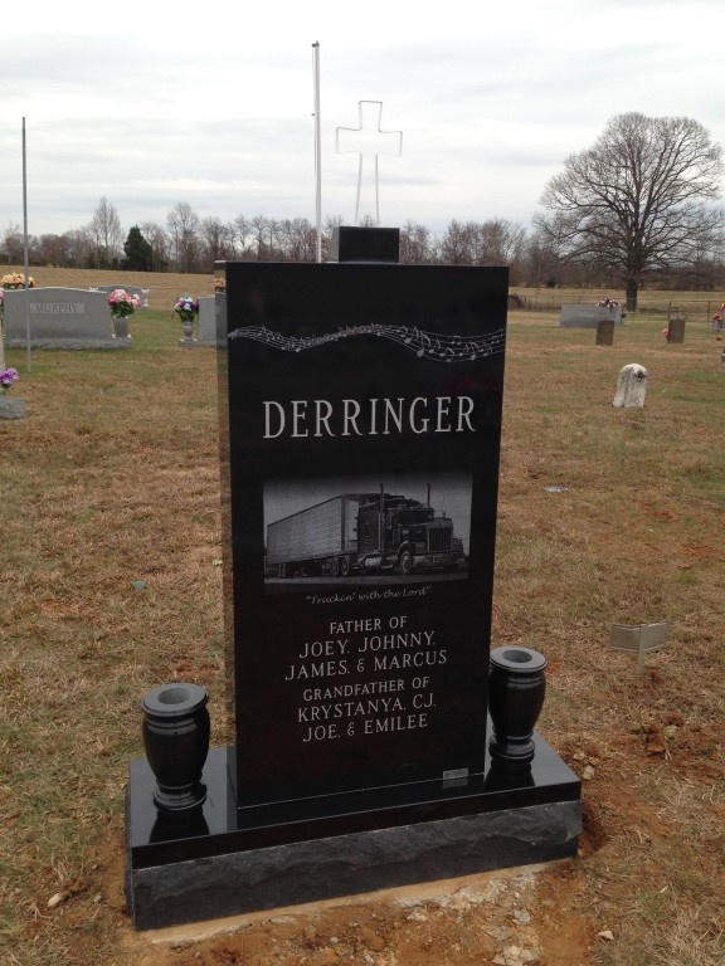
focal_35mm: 33
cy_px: 483
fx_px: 922
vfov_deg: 55.4
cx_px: 362
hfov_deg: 42.9
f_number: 2.4
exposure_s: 1/420
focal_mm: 4.12
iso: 50
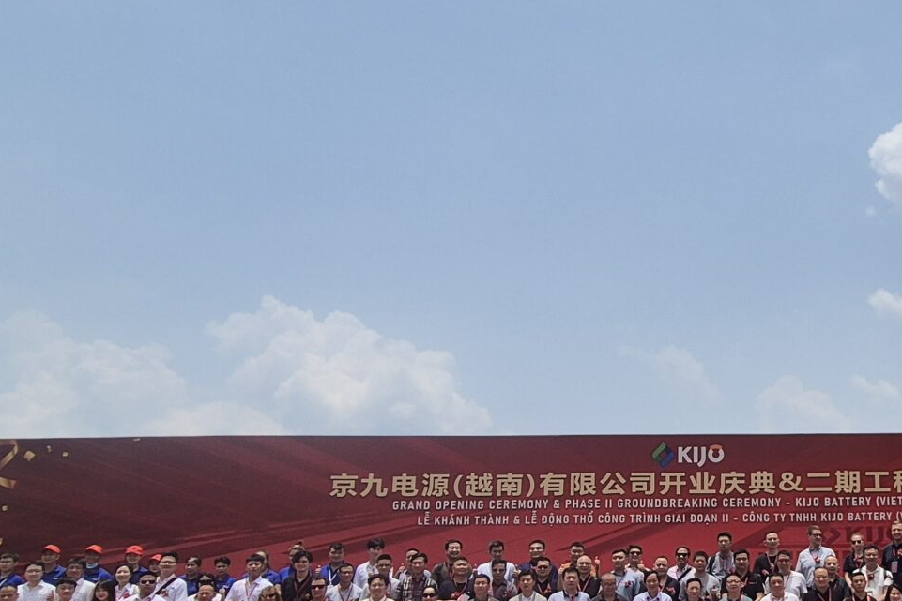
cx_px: 815
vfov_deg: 36.8
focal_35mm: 36
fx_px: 902
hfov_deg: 47.6
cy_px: 342
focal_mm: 2.2
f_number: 2.2
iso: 50
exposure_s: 1/3248
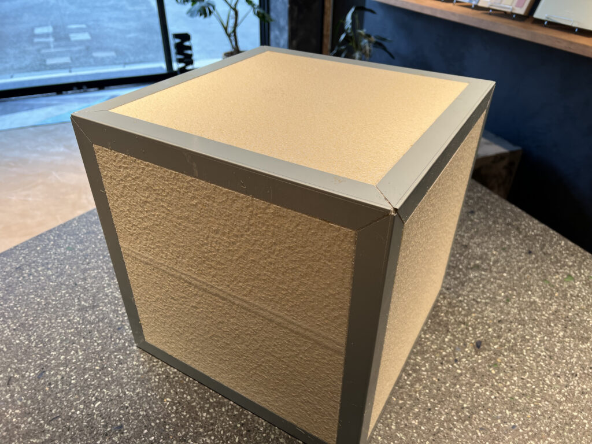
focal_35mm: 26
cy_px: 222
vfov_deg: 53.1
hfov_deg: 67.3
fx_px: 445
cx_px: 296
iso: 32
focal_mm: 5.7
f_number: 1.5
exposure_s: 1/120
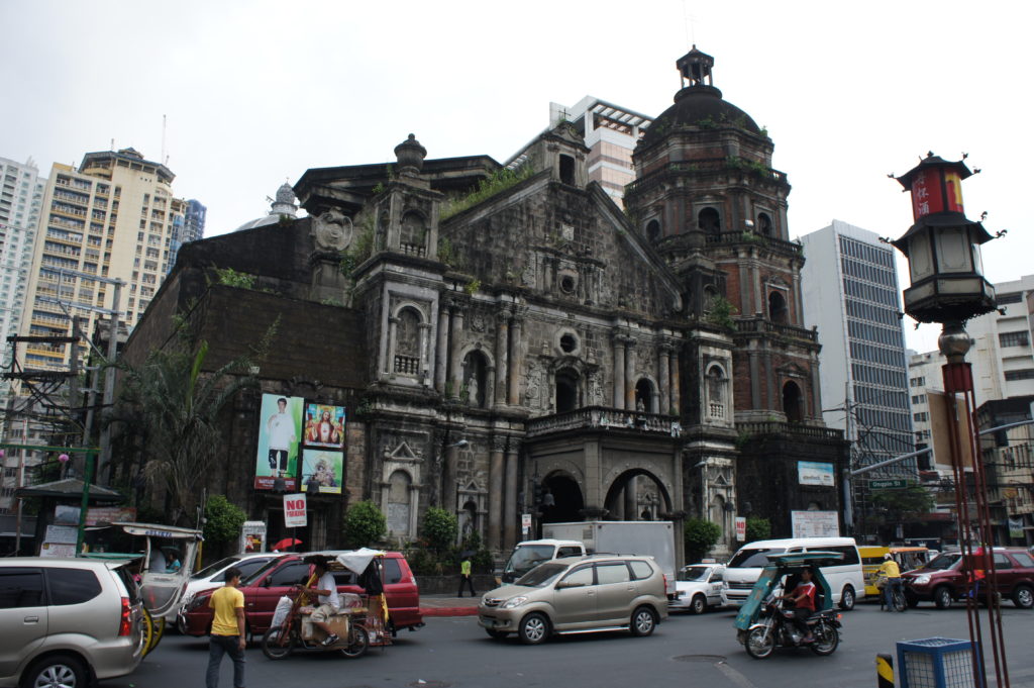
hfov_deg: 67.4
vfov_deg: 47.9
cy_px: 344
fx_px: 775
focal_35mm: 27
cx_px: 517
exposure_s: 1/160
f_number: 7.1
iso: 200
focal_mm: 18
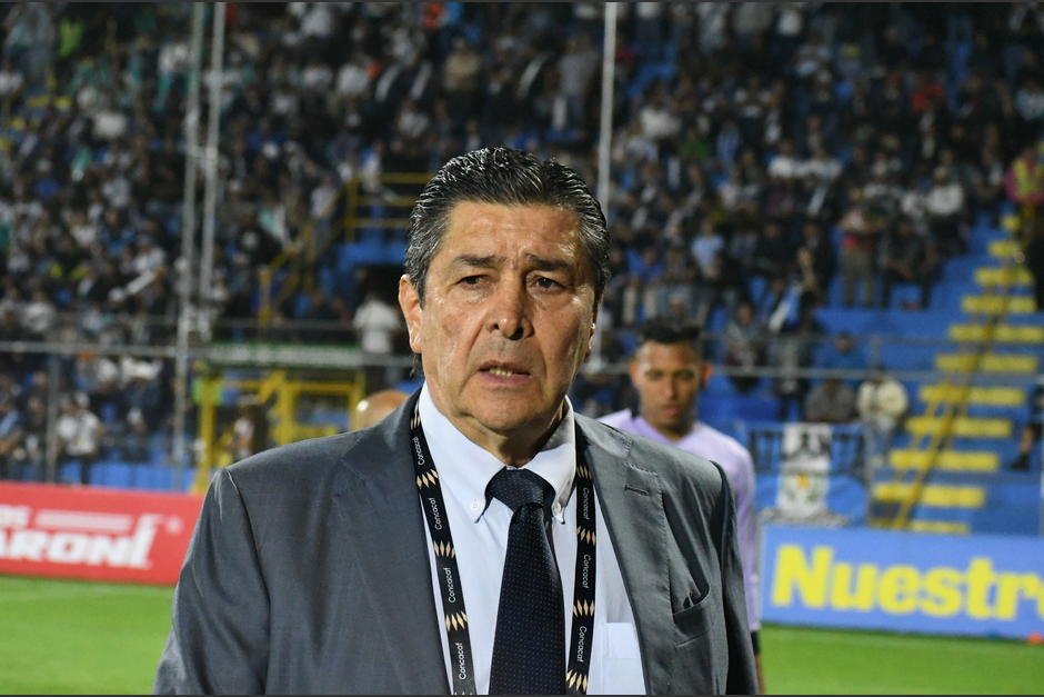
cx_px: 522
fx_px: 3045
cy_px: 348
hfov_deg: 19.5
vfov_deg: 13.0
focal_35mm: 105
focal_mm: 70
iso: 12800
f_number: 6.3
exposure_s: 1/800
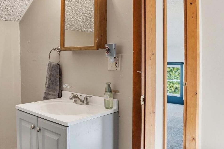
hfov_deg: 58.2
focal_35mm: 32
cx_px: 88
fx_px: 199
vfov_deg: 40.9
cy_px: 61
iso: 100
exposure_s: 1/100
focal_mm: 10
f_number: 4.5
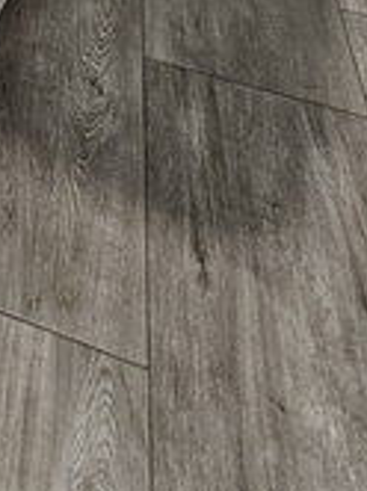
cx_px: -178
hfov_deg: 23.2
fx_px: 723
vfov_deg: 24.9
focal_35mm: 51
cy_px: -305
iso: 320
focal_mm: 1.74
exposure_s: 1/50
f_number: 2.2
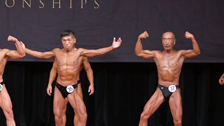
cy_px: 78
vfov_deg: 4.1
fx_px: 1753
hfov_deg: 7.3
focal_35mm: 295
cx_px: 8
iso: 5000
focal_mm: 90
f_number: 5.6
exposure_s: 1/400
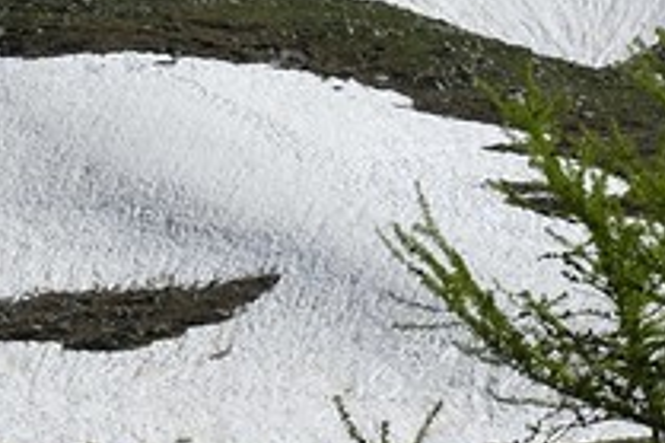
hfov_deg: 4.2
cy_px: 593
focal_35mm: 460
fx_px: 8490
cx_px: -1715
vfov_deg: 3.0
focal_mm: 60
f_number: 14
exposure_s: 1/320
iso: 200
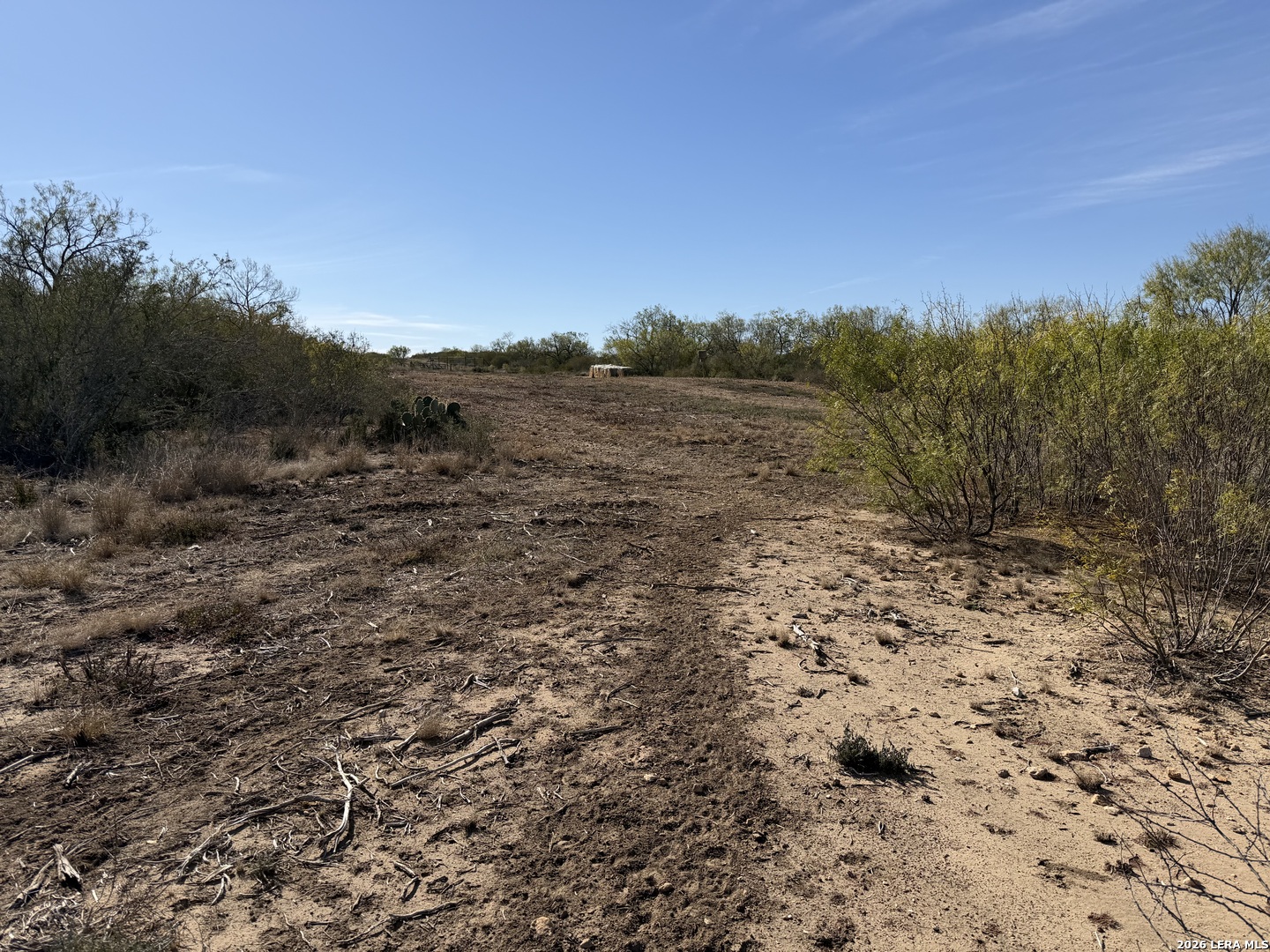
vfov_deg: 56.8
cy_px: 476
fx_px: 881
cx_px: 635
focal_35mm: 24
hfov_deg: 71.6
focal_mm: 6.76
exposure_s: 1/6711
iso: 80
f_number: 1.78
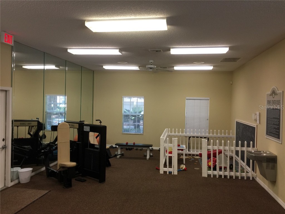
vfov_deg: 48.2
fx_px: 239
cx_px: 142
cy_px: 107
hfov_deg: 61.7
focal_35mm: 29
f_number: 2.2
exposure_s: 1/30
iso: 32
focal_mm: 4.15
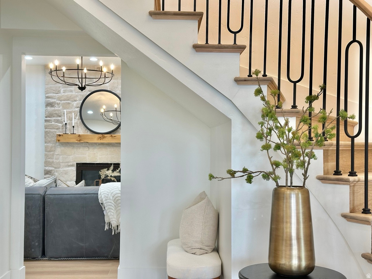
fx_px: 516
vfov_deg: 30.3
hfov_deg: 39.7
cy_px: 140
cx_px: 186
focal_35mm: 48
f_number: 1.78
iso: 50
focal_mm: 6.86
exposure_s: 1/60
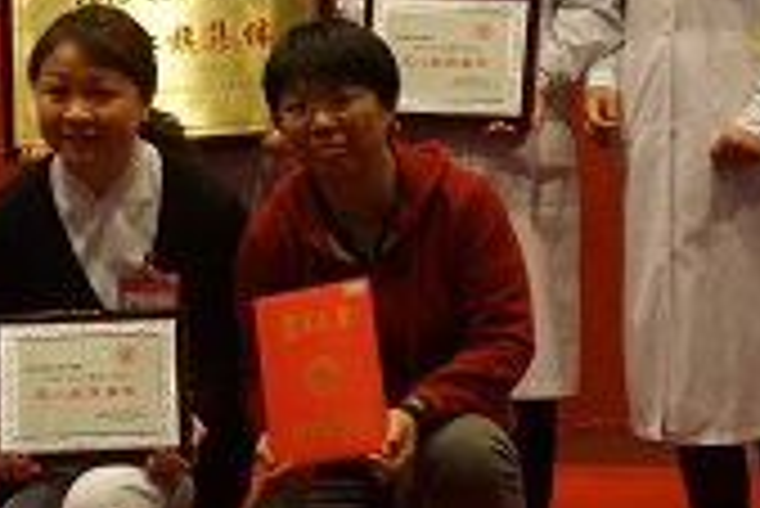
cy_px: -112
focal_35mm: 128
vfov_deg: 10.5
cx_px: -67
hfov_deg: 15.6
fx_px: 2704
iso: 1000
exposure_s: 1/60
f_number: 4
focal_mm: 24
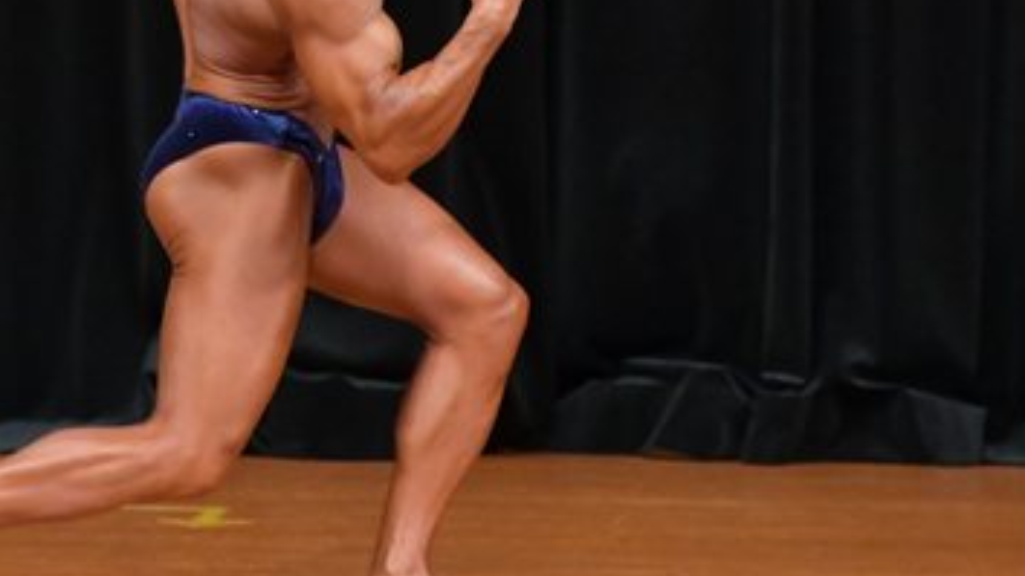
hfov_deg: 3.1
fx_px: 18669
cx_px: 468
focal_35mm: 687
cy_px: -58
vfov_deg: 1.8
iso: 5000
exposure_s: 1/400
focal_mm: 200
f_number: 5.6
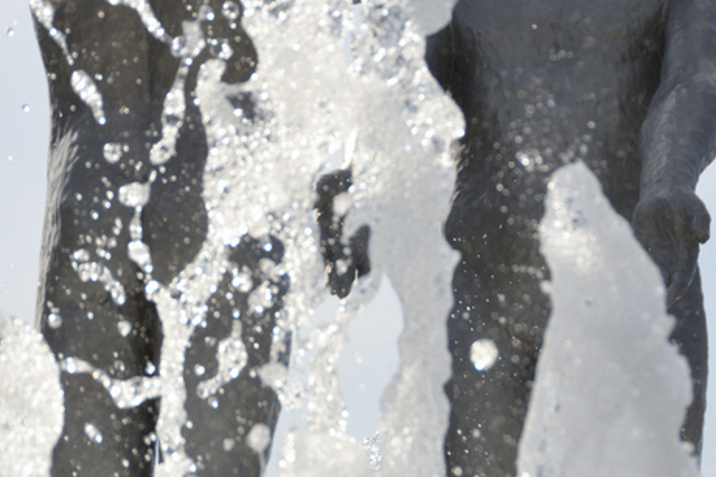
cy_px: 190
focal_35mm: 239
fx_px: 4747
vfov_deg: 5.8
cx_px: 358
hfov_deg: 8.6
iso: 220
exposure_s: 1/1600
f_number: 5.3
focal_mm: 105
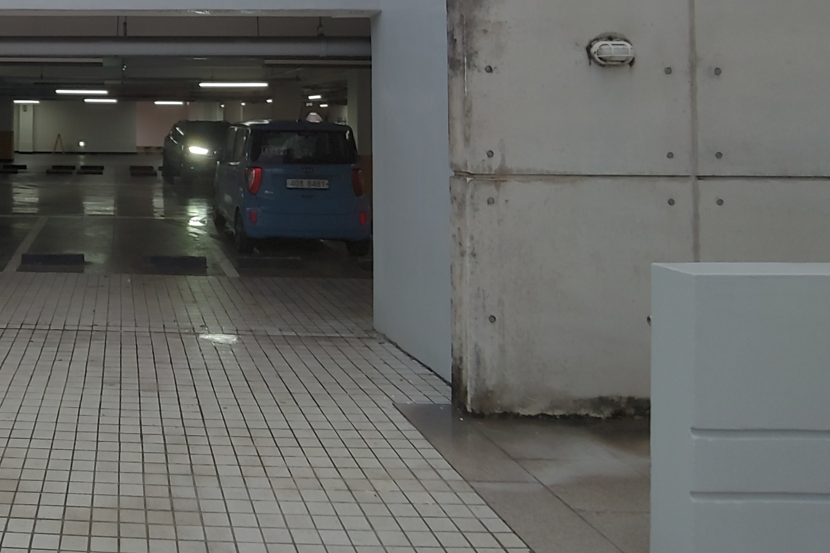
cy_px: 82
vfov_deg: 37.9
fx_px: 761
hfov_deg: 50.1
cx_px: 66
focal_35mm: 33
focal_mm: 2.18
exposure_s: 1/30
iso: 50
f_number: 1.9
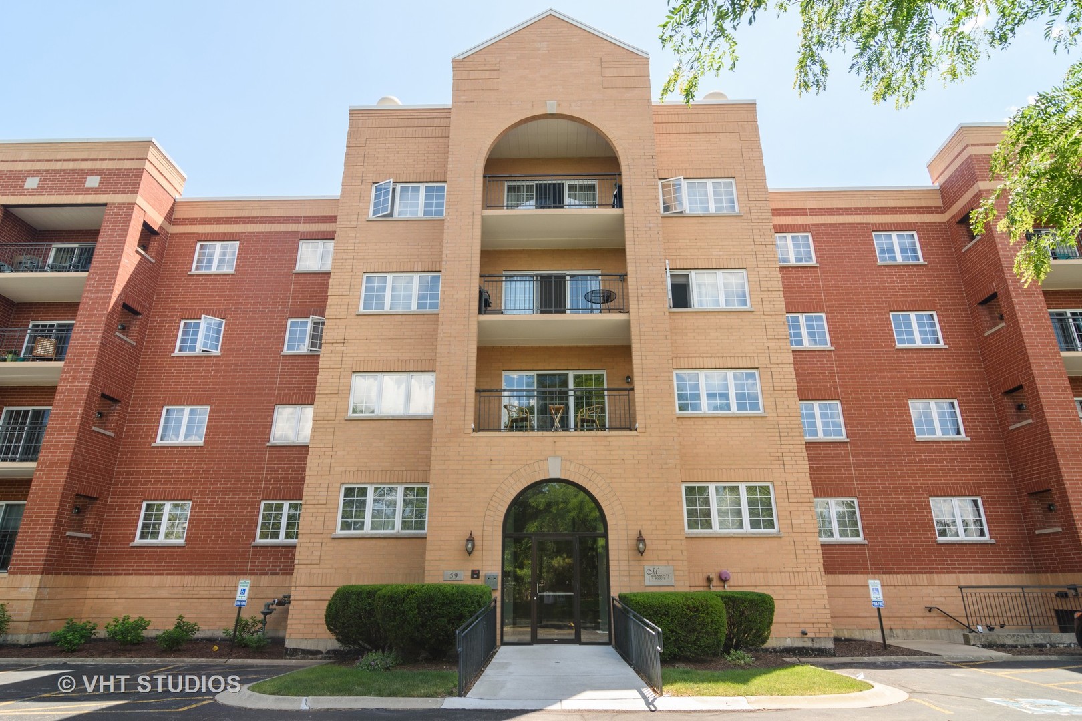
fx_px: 586
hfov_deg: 85.4
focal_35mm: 20
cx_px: 541
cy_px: 360
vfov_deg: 63.2
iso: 200
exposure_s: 1/100
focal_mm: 13
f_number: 8
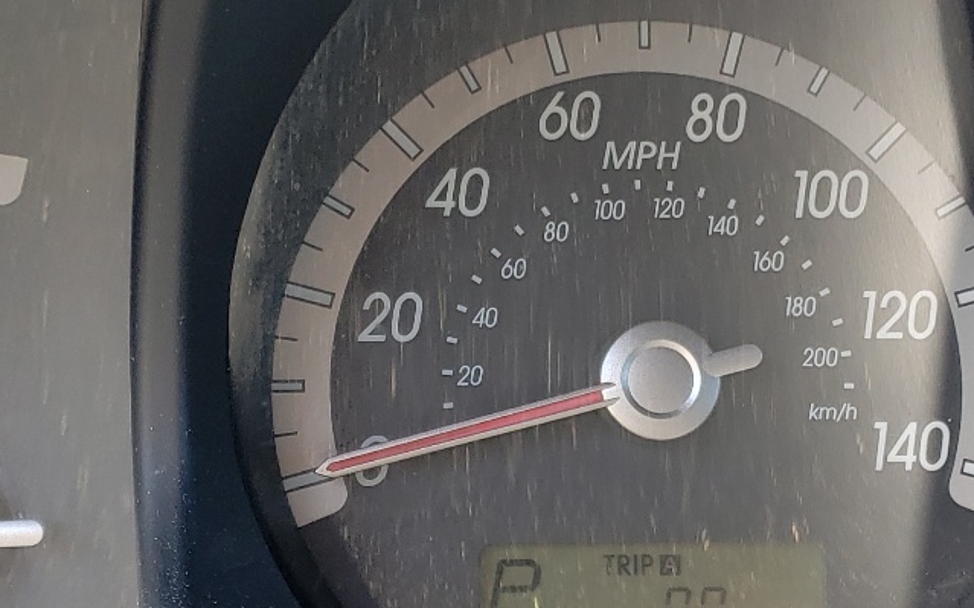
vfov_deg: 18.9
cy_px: 277
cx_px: 607
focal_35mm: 69
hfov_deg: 29.7
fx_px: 1831
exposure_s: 1/182
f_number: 1.5
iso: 50
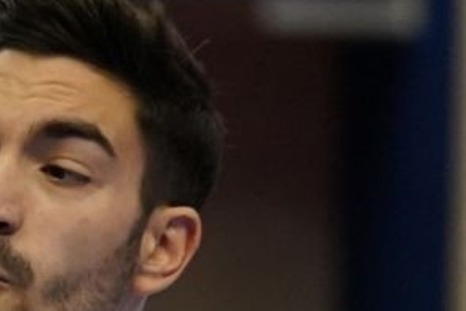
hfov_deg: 1.9
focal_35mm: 1061
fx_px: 13740
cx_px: -225
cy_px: 797
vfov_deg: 1.3
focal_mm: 115
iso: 2000
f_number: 2.8
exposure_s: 1/1000
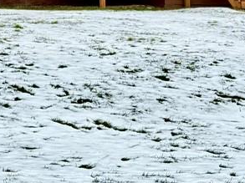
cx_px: 110
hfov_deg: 11.8
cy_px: -110
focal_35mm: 168
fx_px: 1188
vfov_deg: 8.6
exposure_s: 1/2667
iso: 80
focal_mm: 6.76
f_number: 1.78
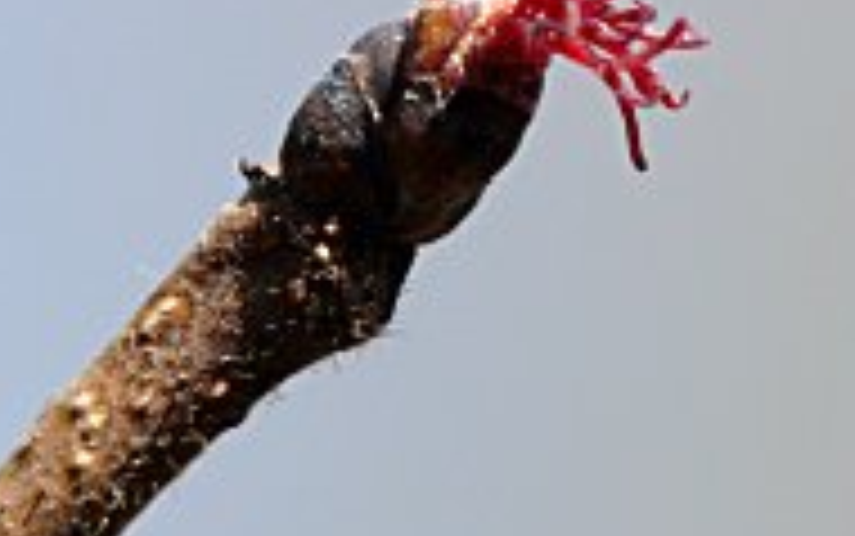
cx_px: 554
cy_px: -14
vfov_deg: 1.2
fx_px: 24551
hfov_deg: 2.0
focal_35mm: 1053
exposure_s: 1/250
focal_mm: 88.8
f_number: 5.6
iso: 100
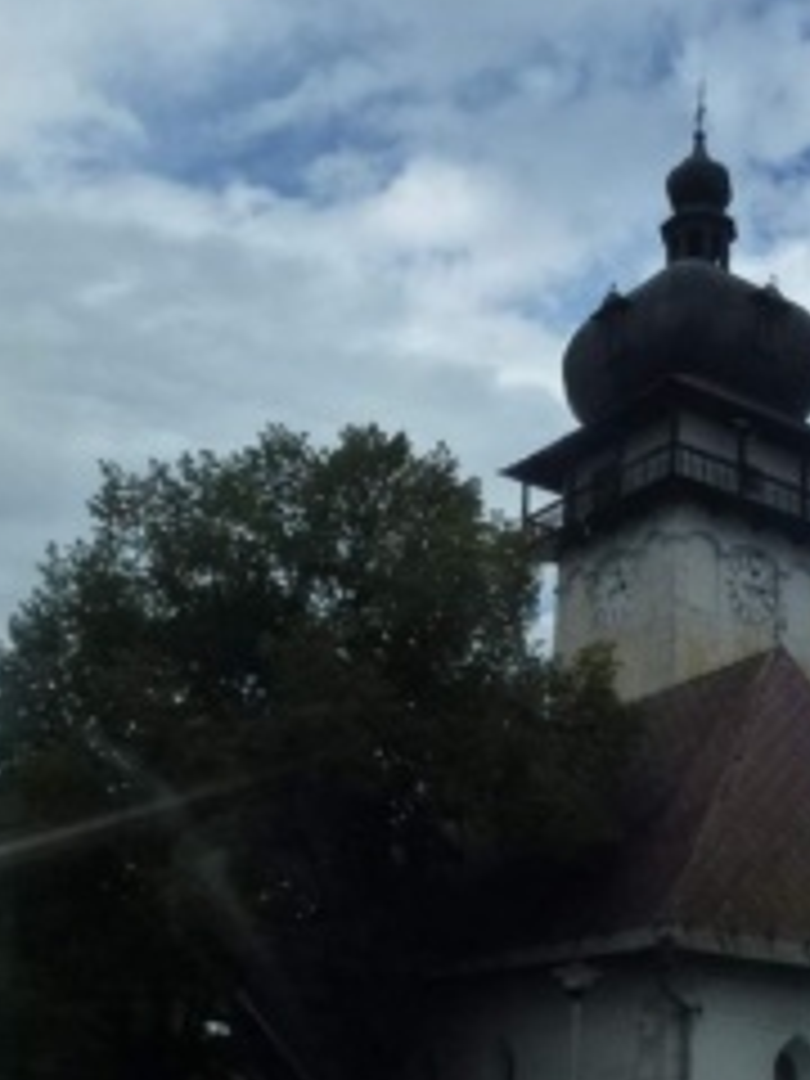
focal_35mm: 50
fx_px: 1560
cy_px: 837
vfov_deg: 37.1
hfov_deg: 28.9
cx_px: 556
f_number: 4
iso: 160
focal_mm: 4.3
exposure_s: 1/1000
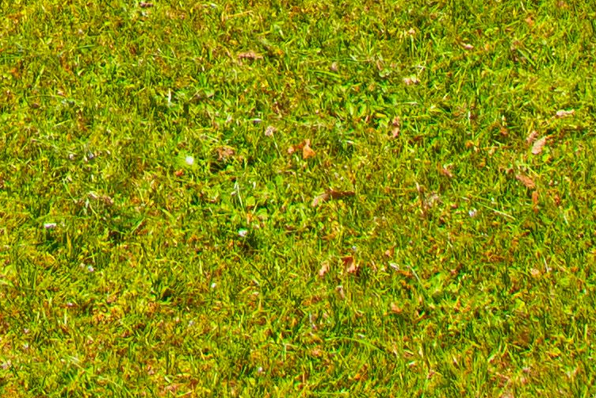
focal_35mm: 111
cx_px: -52
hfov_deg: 17.8
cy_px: -920
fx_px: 1838
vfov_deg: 9.1
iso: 100
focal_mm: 10
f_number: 8
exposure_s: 1/50
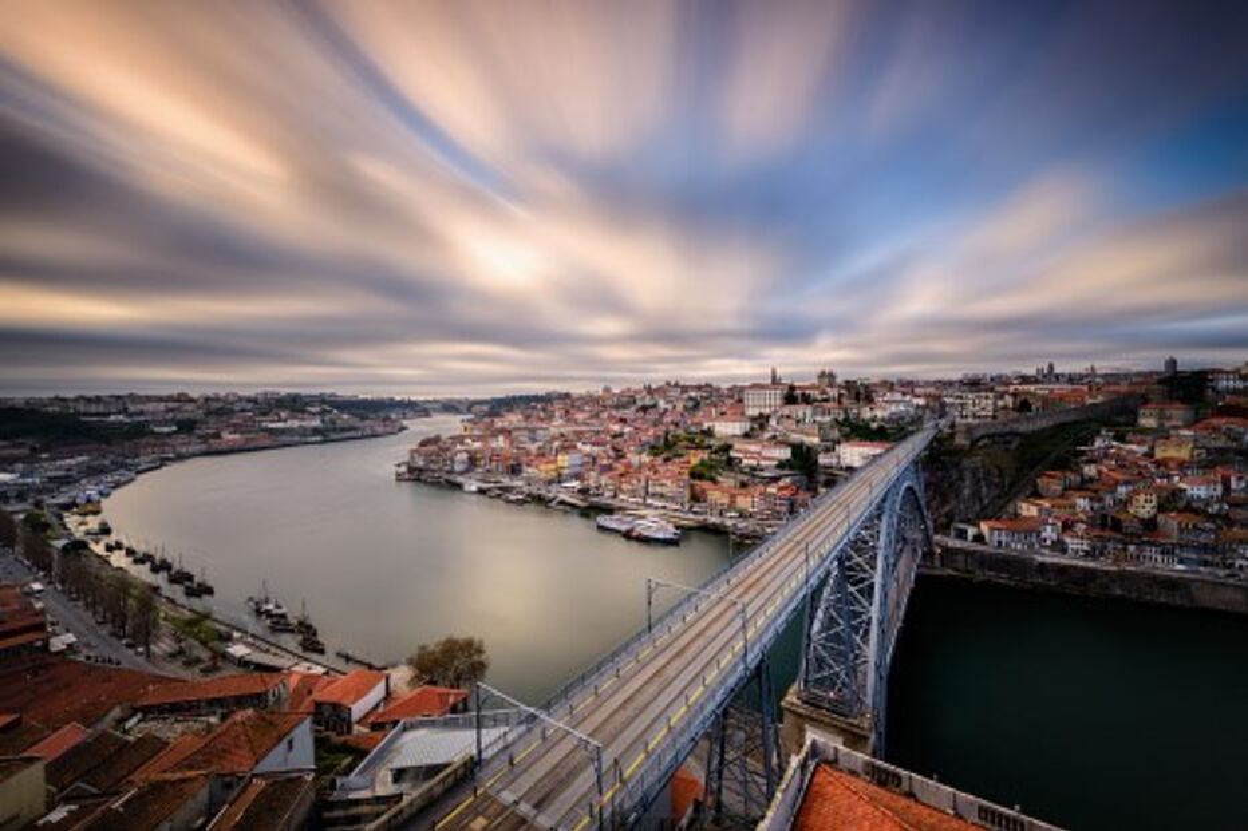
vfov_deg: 81.2
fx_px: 485
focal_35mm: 14
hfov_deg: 104.3
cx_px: 624
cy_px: 416
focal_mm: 14
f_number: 6.3
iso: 100
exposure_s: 61
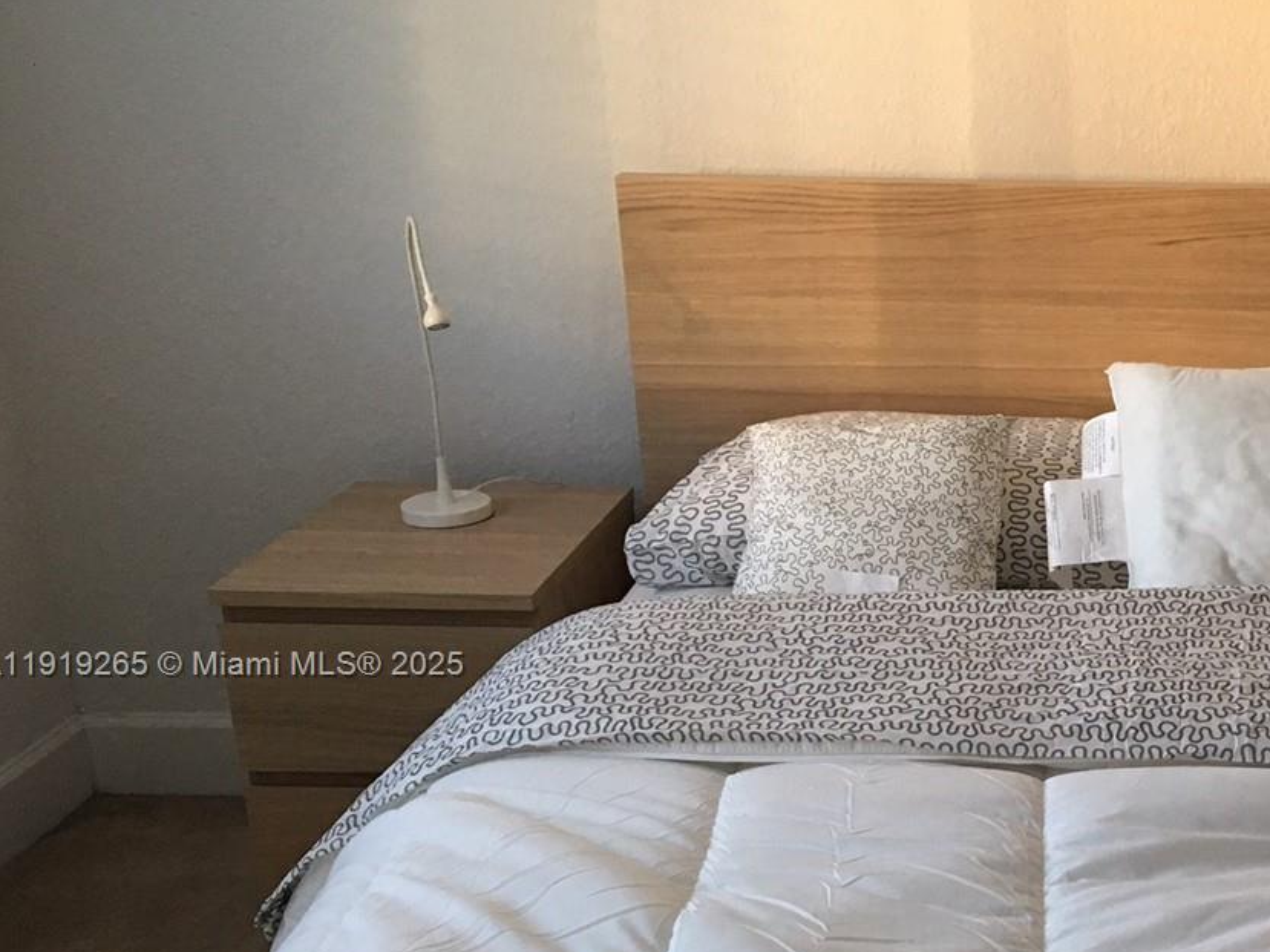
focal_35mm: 56
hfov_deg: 32.3
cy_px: 667
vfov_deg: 25.9
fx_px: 2054
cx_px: 1200
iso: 80
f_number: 2.2
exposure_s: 1/30
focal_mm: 4.15
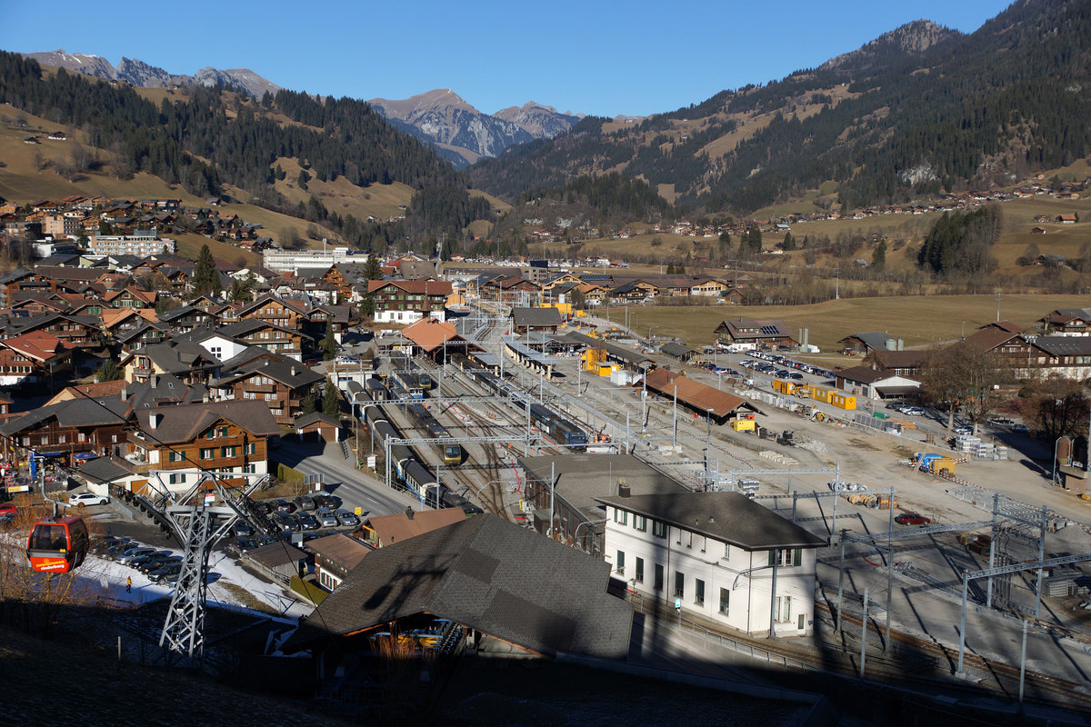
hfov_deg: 46.4
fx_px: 1273
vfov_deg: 31.9
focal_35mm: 42
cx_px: 546
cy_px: 364
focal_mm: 28
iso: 100
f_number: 4
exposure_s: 1/2000
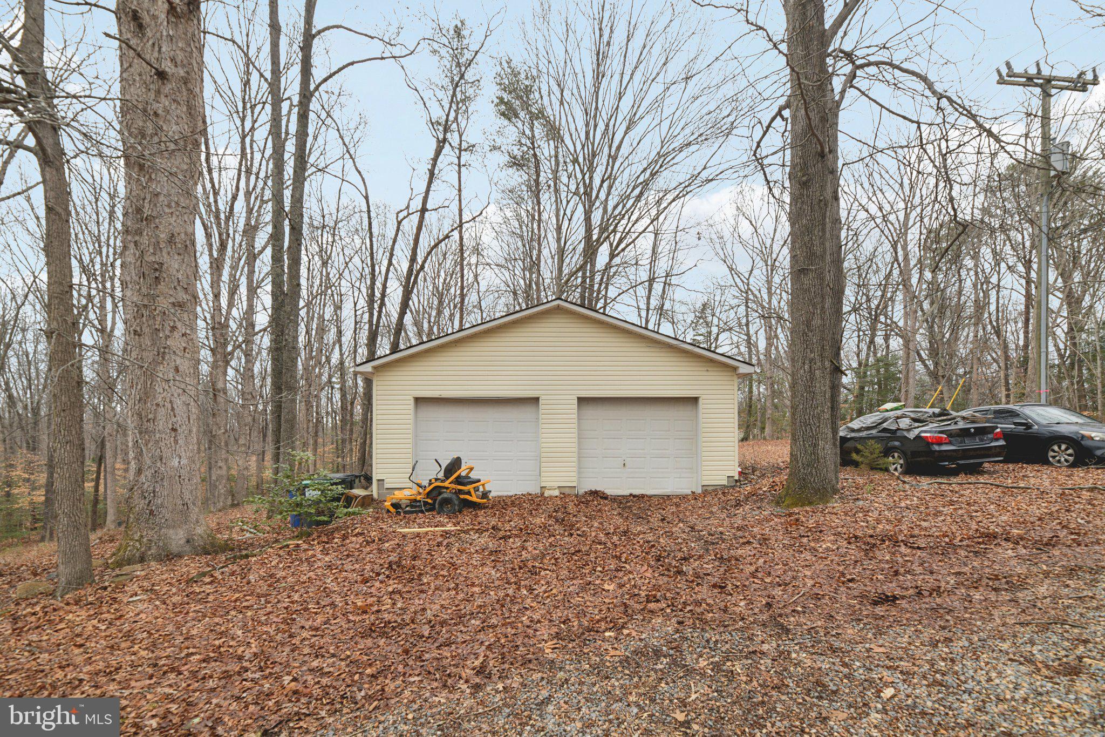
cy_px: 368
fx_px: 430
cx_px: 552
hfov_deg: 104.3
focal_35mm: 14
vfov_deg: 81.2
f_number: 8
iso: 180
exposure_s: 1/15
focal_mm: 14
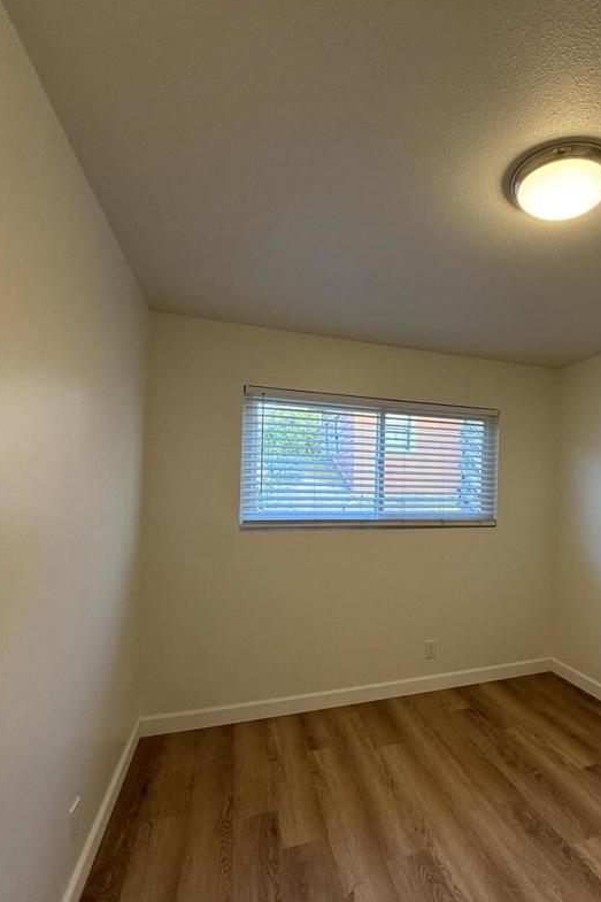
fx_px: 476
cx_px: 433
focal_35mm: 19
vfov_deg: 86.7
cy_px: 488
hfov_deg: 61.7
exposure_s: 1/120
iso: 160
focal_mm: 2.22
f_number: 2.2
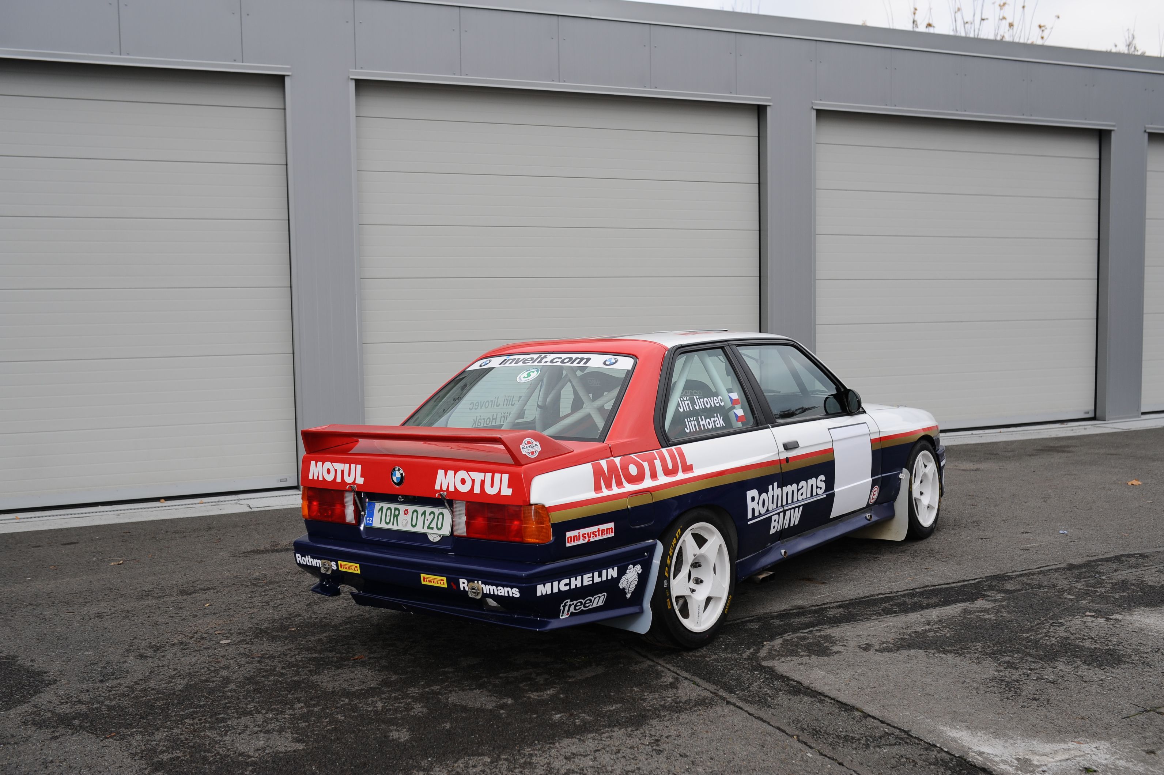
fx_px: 1131
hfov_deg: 54.5
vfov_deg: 37.8
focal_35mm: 35
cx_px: 582
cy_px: 388
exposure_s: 1/500
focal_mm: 35
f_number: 5
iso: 250
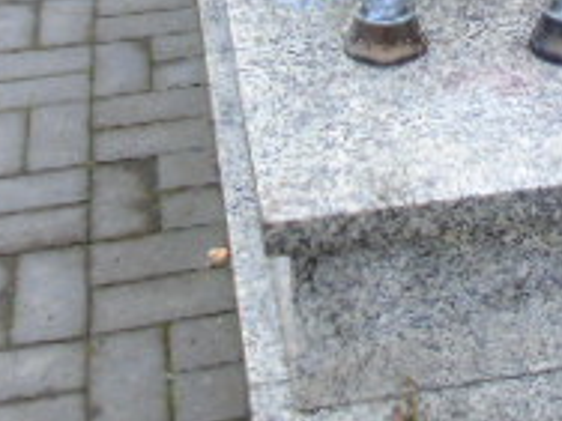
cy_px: -102
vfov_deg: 16.5
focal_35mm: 85
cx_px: 526
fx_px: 1380
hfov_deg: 22.4
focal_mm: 4.4
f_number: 3.4
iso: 80
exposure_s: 1/30
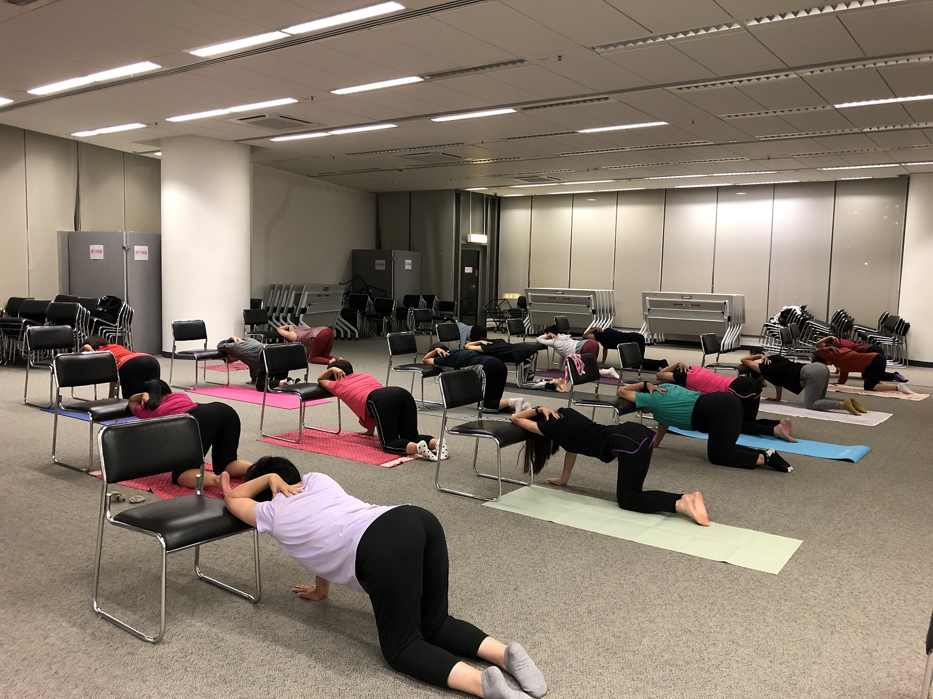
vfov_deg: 49.7
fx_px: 755
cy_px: 350
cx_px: 466
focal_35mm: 28
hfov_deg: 63.4
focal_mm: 4
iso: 64
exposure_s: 1/17
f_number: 1.8
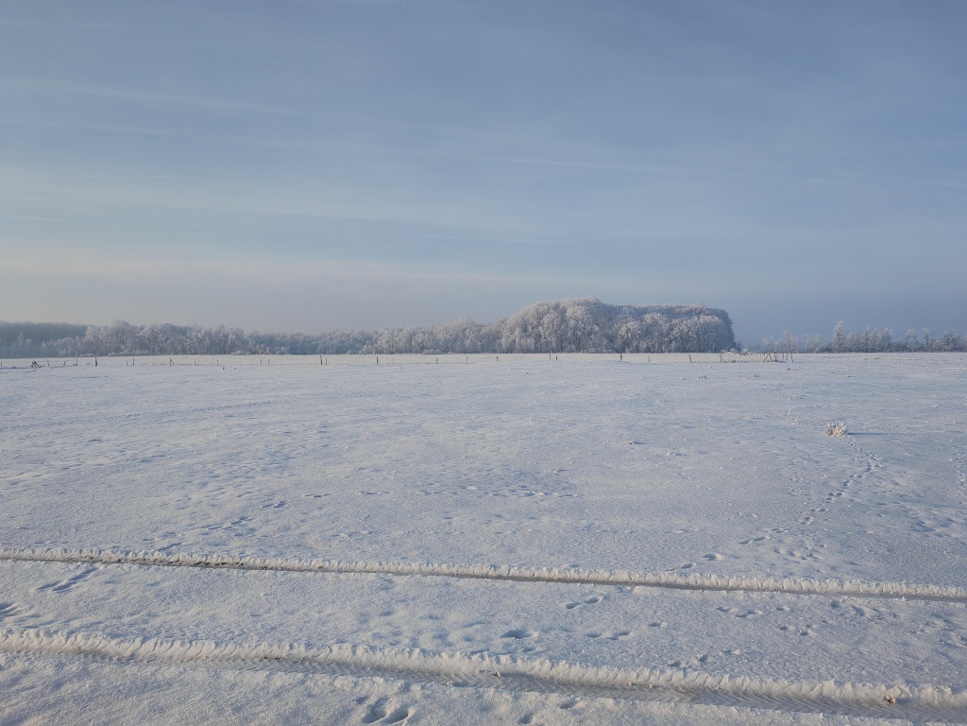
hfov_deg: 65.3
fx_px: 754
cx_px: 484
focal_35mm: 27
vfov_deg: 51.4
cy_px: 363
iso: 50
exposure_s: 1/2100
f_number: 1.8
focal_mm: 5.53
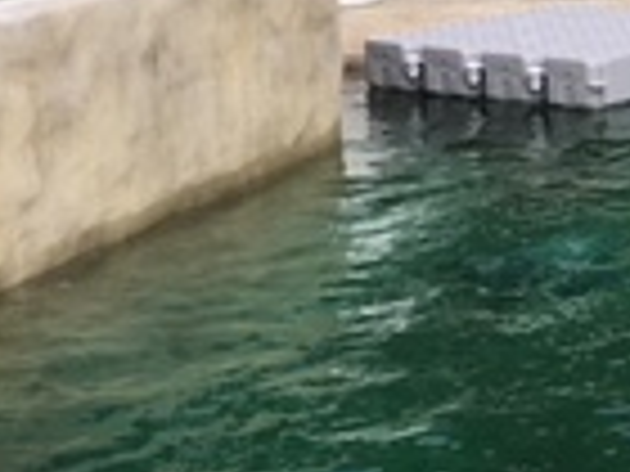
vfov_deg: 11.0
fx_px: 2421
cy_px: -58
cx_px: 1246
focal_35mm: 133
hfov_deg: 13.0
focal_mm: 4.15
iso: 25
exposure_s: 1/855
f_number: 2.2
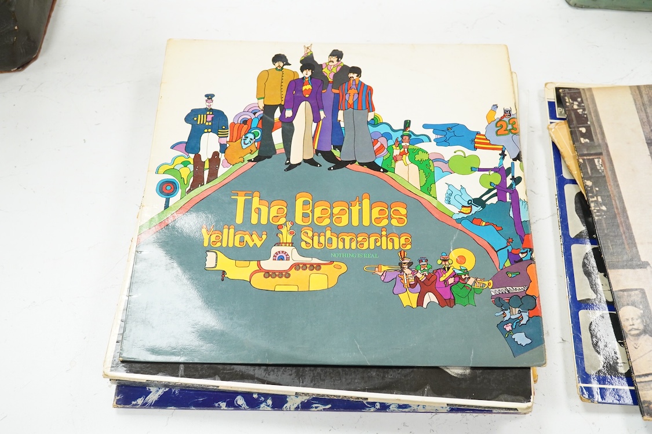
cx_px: 326
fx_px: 815
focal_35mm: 45
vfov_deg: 29.9
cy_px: 217
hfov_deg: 43.6
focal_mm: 30
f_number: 5
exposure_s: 1/200
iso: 2500
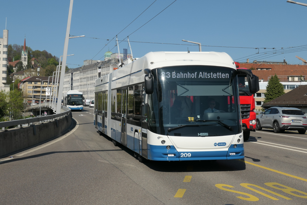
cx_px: 154
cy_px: 102
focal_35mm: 51
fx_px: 435
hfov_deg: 38.9
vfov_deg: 26.5
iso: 125
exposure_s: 1/1000
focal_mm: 18.7
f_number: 6.3
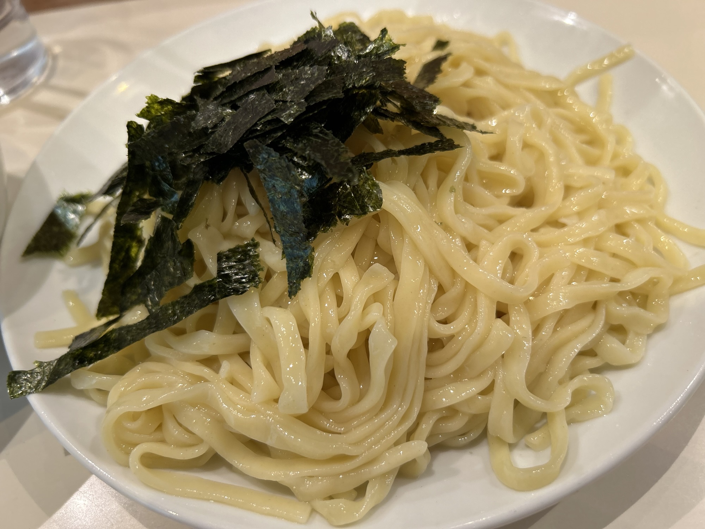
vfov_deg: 53.1
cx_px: 352
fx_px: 530
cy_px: 264
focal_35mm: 26
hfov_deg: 67.3
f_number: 1.5
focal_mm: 5.7
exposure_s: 1/50
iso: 100
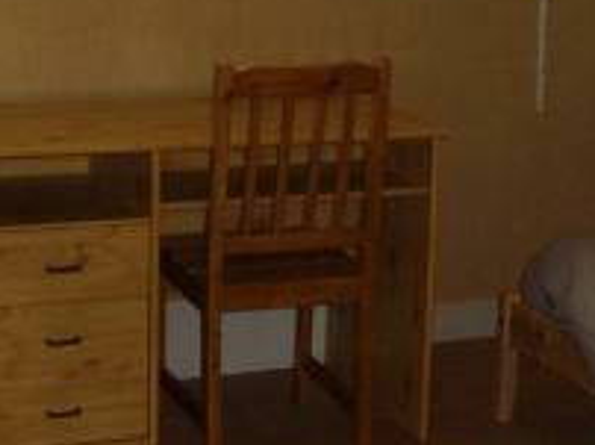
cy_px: 27
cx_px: 230
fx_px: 1373
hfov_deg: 24.4
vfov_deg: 18.0
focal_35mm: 80
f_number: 2.7
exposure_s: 1/50
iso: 160
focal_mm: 6
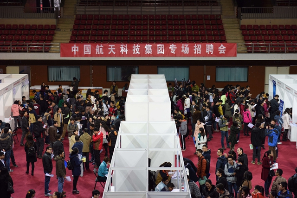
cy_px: 99
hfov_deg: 28.8
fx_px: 578
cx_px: 148
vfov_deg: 19.5
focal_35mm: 70
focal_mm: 70
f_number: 2.8
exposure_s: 1/500
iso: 1250
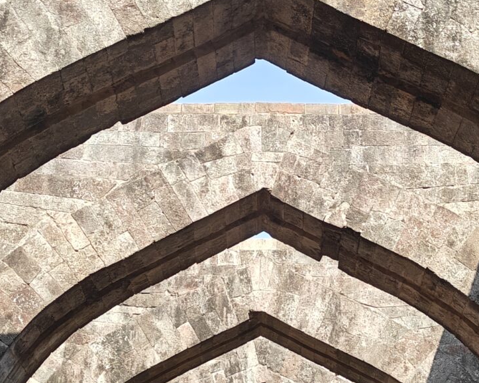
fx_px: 1176
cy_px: 241
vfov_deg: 18.5
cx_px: 283
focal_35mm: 83
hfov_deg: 23.0
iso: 50
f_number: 1.8
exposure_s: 1/1134
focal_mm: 5.59
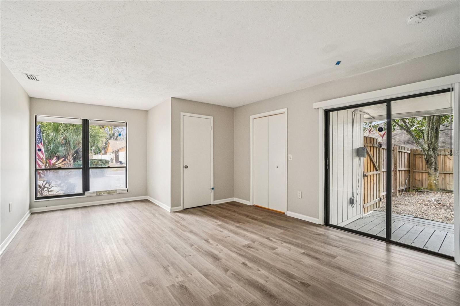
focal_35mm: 15
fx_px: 192
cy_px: 153
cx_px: 230
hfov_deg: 100.4
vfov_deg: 77.3
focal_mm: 10
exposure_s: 1/30
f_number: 8
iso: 1250
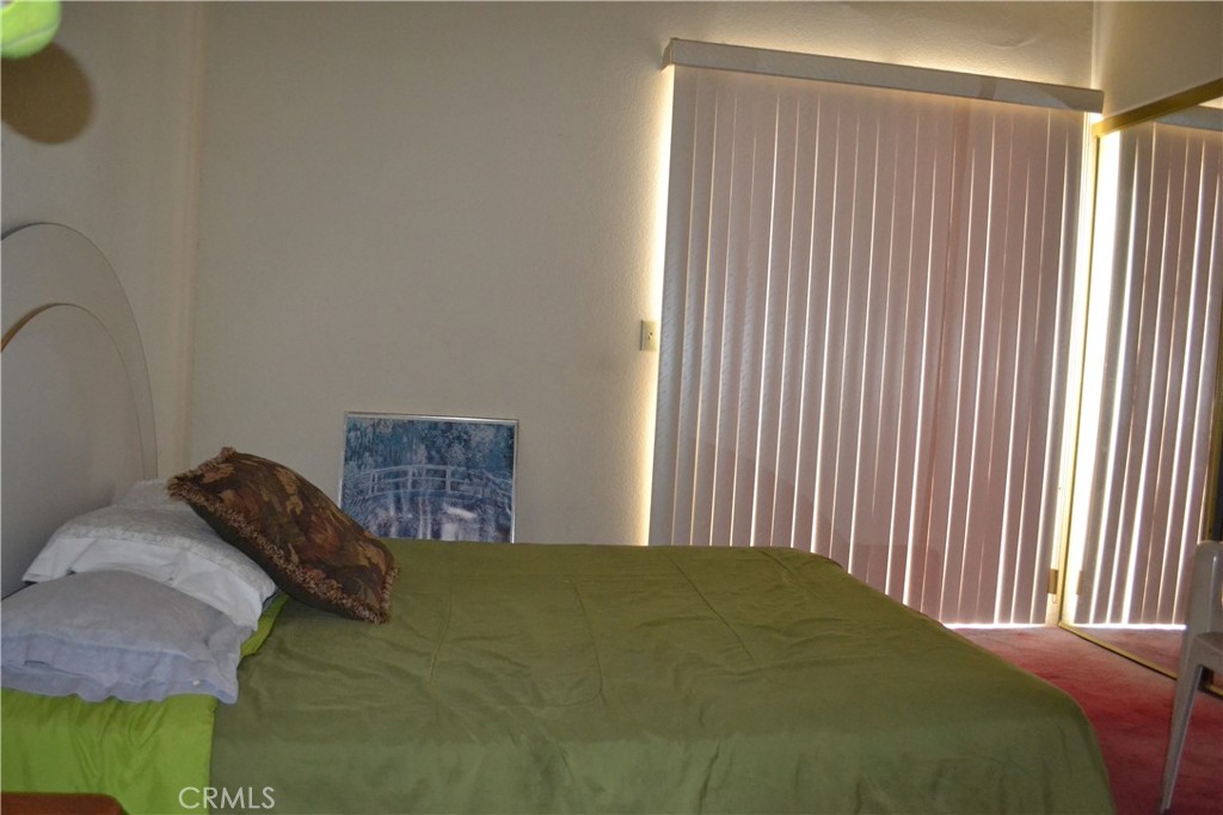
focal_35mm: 27
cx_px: 612
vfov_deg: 47.9
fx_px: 917
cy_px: 408
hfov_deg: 67.4
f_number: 3.5
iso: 2800
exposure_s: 1/60
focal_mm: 18
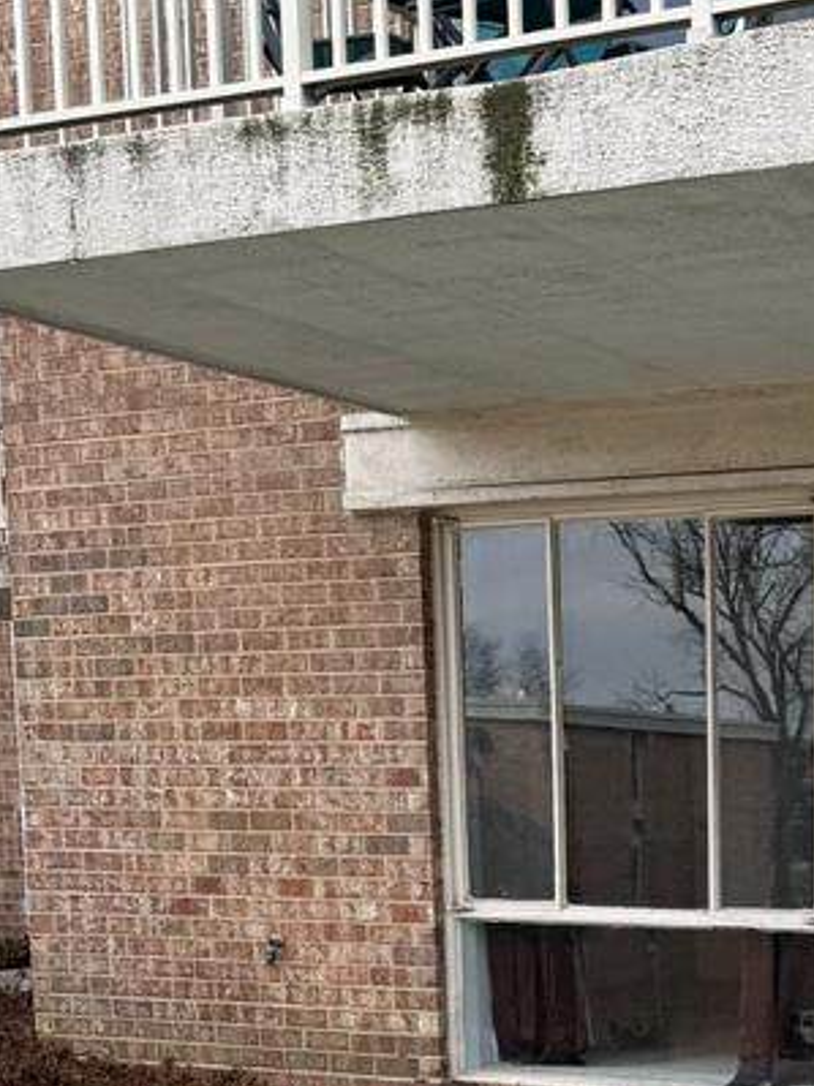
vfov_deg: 27.9
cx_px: 904
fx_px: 2039
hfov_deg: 21.4
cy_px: 1116
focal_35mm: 65
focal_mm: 6.76
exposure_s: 1/1059
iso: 80
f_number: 1.78
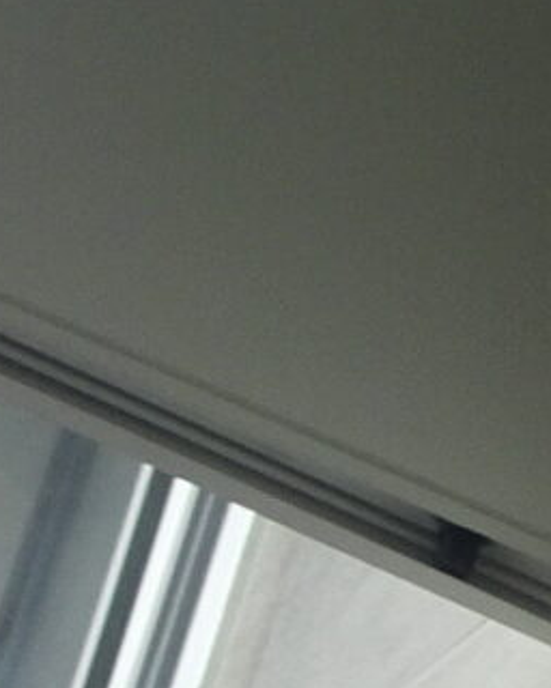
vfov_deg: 7.4
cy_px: 955
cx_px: 2484
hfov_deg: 5.1
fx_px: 5259
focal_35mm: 258
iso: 80
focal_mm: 5.61
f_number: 4
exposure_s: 1/250
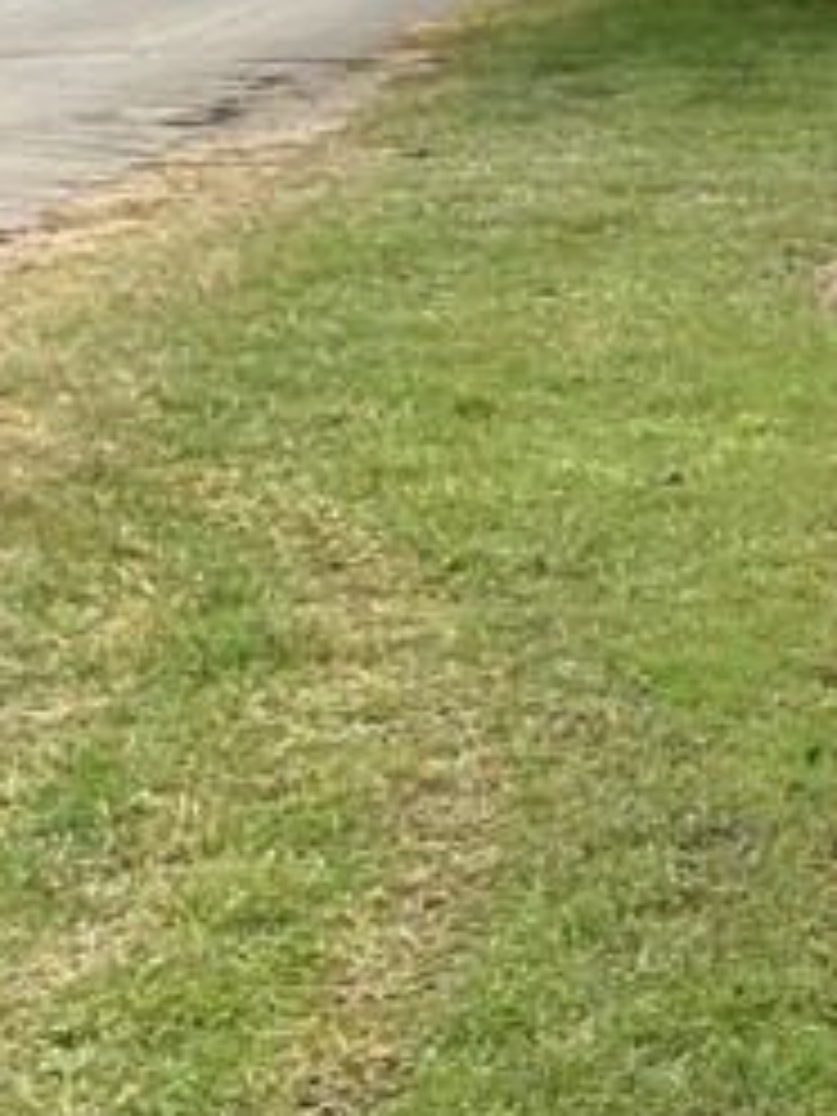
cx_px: 2146
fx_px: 5191
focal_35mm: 161
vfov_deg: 12.3
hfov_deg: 8.3
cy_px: 634
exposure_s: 1/2404
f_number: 1.5
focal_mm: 5.7
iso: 50
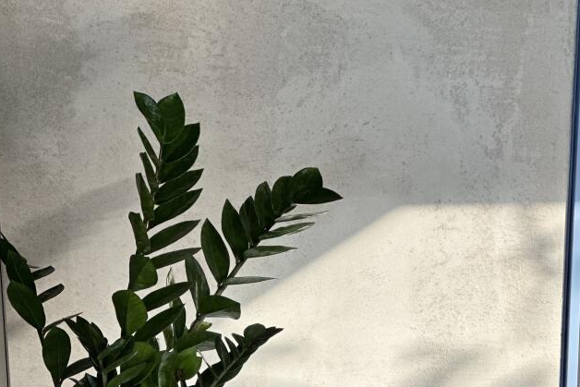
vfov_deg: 10.0
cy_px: 448
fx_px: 2191
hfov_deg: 15.1
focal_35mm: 136
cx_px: 344
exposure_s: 1/100
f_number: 2.8
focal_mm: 9
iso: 160
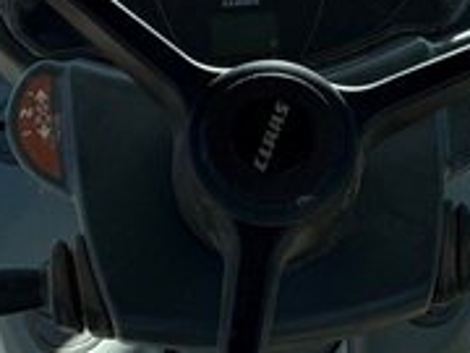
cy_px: 71
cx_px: 311
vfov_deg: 18.3
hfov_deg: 24.3
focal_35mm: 80
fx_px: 1086
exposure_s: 1/1553
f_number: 1.78
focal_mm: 6.76
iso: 80
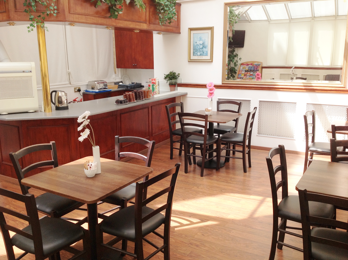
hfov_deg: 52.7
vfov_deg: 40.6
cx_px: 174
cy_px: 130
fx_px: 351
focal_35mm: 35
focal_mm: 4.28
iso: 50
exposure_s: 1/244
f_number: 2.4
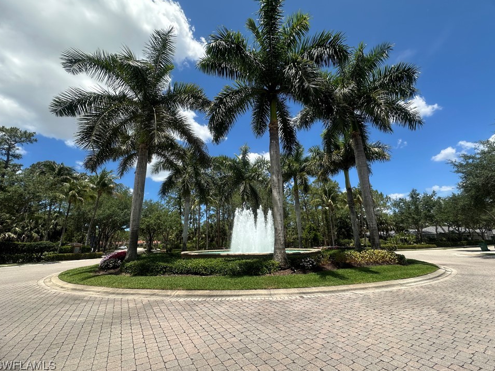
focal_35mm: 15
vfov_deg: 81.7
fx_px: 214
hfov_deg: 98.1
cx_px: 257
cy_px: 178
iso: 40
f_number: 2.2
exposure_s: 1/1233
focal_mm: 2.22
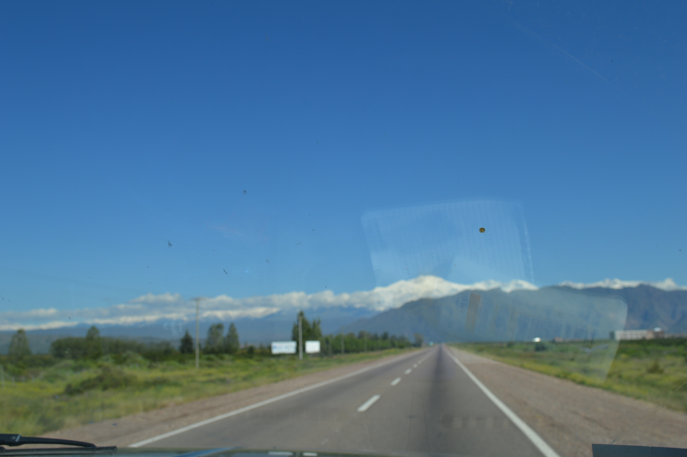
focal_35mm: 36
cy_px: 228
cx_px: 344
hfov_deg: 53.2
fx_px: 686
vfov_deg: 36.8
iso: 100
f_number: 9
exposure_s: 1/320
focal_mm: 24
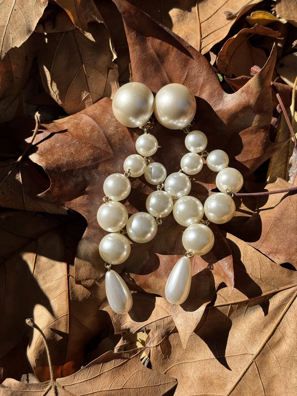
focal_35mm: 48
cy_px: 198
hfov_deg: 30.3
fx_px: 549
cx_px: 148
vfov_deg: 39.7
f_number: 1.78
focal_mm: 6.76
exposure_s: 1/3257
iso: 64
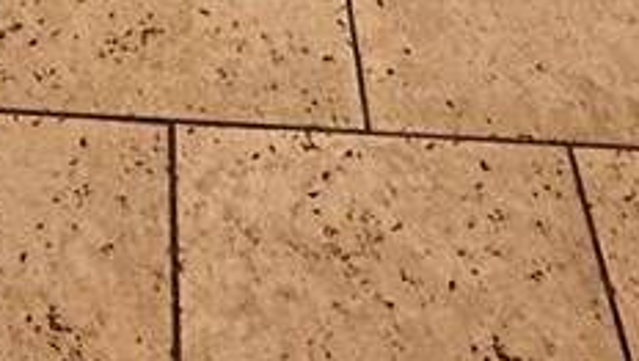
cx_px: -41
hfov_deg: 19.6
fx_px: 1781
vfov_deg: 7.5
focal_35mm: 105
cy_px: -1152
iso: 160
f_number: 2.2
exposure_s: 1/120
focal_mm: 2.22
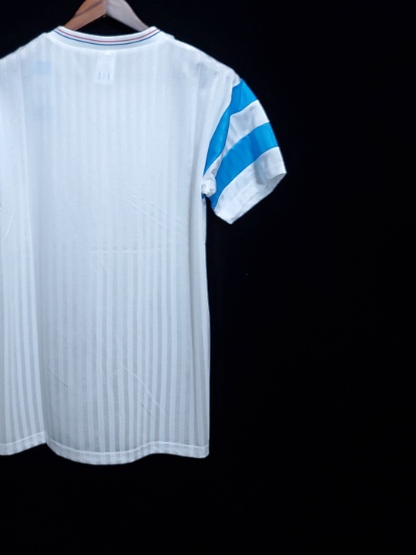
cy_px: 190
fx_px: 625
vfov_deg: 47.2
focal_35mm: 39
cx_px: 105
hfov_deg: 36.0
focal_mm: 4.3
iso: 200
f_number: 1.5
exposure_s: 1/30
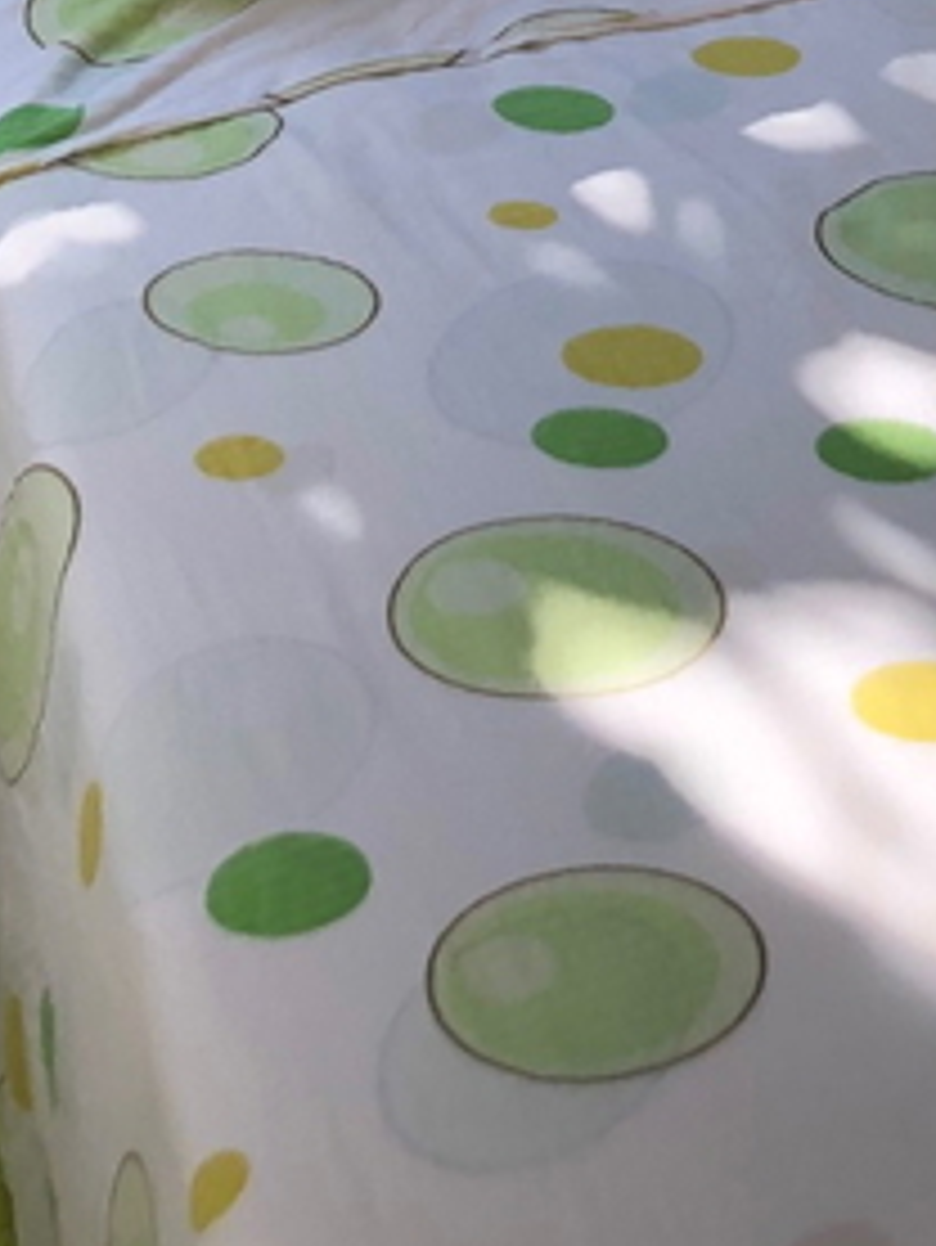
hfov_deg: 13.4
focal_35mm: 109
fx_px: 3927
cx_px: 936
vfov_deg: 15.6
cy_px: -958
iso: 20
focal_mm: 3.99
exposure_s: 1/289
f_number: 1.8
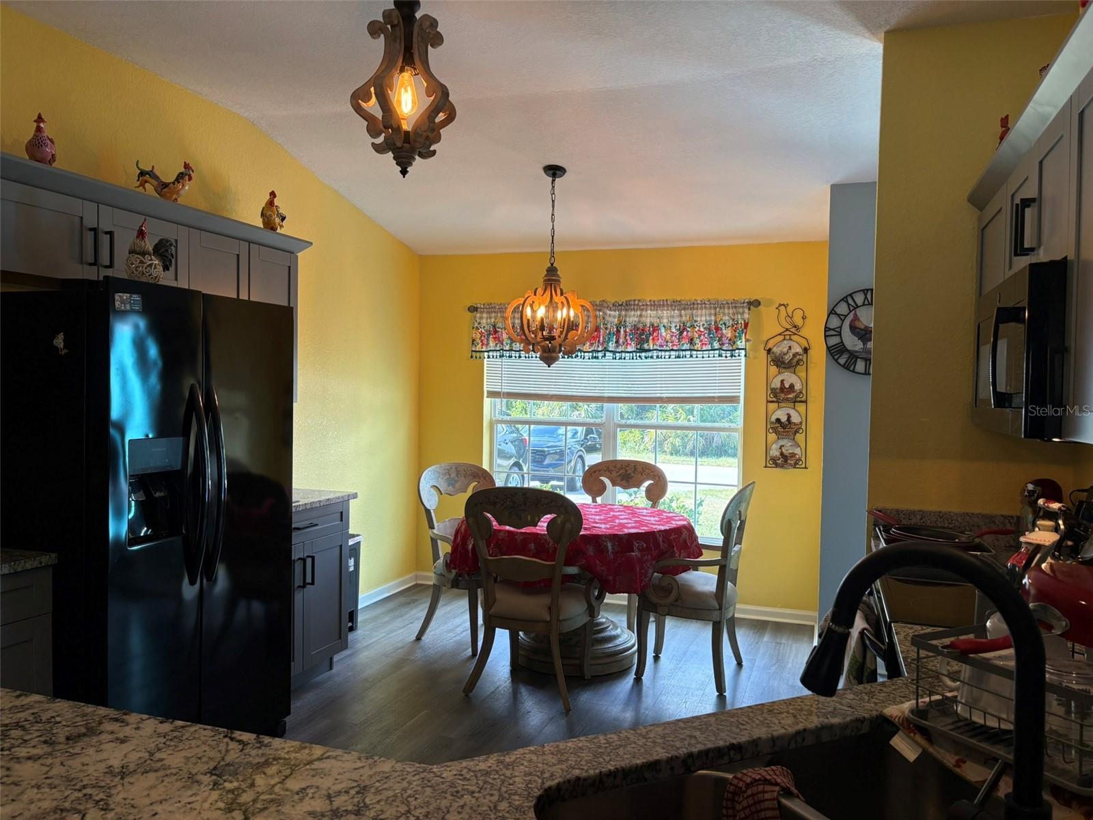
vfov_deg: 53.1
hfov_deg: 67.3
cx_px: 546
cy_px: 410
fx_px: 821
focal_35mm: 26
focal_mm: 5.96
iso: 100
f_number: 1.6
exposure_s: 1/164
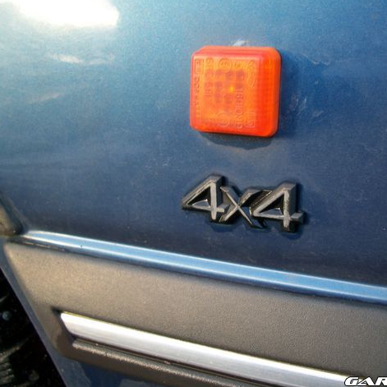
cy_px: 192
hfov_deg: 39.9
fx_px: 531
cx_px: 223
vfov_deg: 40.0
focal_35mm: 42
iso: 80
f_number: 3.1
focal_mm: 6.3
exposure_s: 1/30
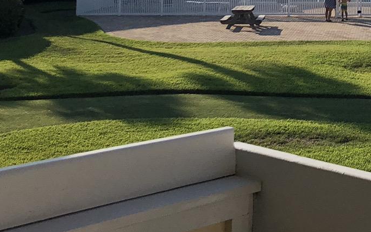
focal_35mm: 89
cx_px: 399
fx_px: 900
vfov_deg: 13.7
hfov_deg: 22.1
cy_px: -125
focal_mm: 4
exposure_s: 1/4878
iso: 20
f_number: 1.8
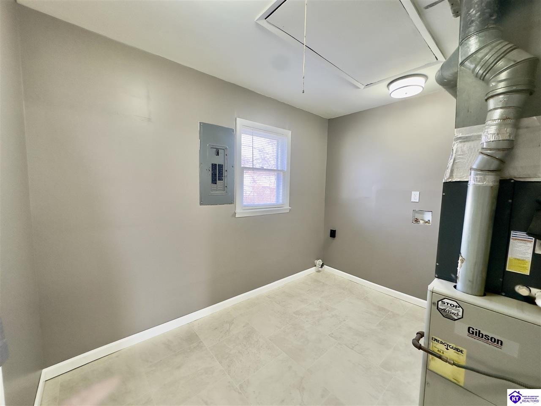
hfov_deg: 102.1
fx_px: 219
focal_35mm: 14
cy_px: 203
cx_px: 270
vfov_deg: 85.7
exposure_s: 1/60
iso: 200
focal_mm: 2.22
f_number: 2.2
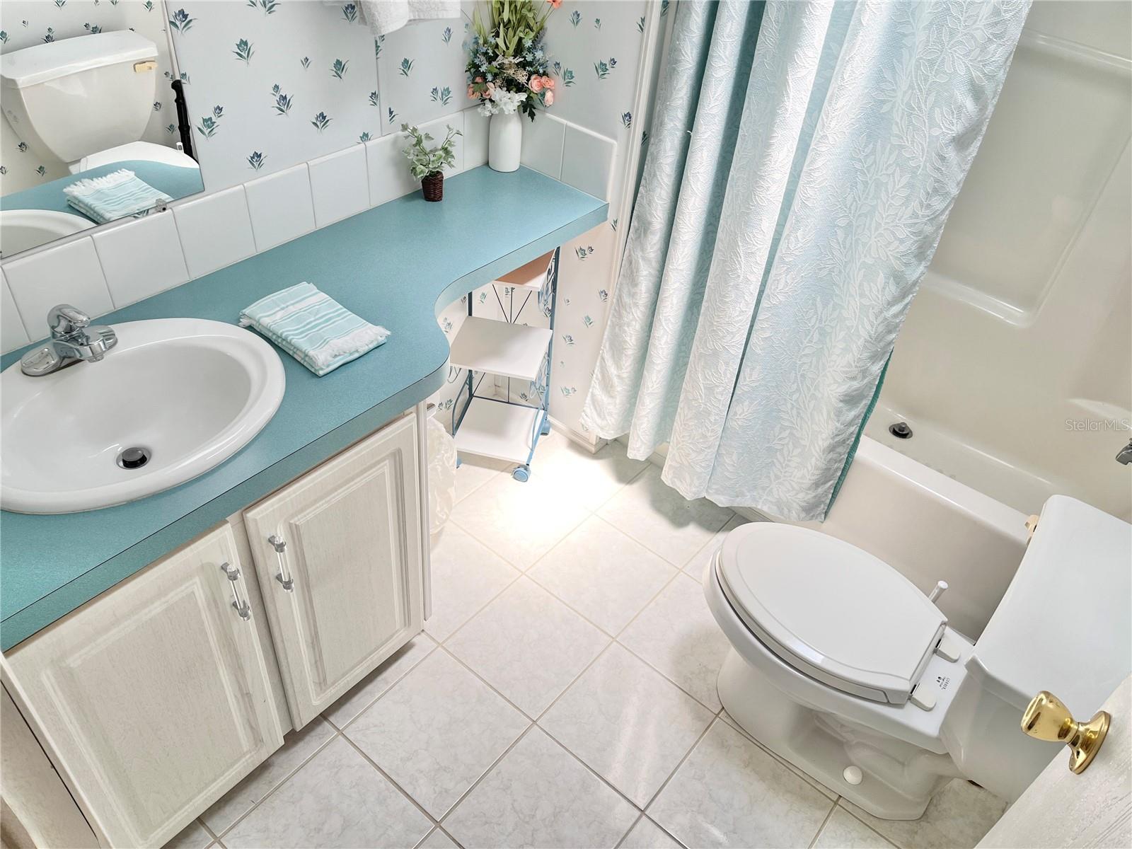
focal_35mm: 26
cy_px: 424
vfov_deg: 53.1
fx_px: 850
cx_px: 566
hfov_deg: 67.3
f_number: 1.6
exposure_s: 1/162
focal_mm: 5.1
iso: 50
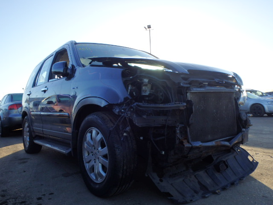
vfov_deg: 49.7
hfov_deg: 63.4
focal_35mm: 28
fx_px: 221
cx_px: 136
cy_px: 102
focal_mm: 5
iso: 125
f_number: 3.9
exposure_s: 1/400
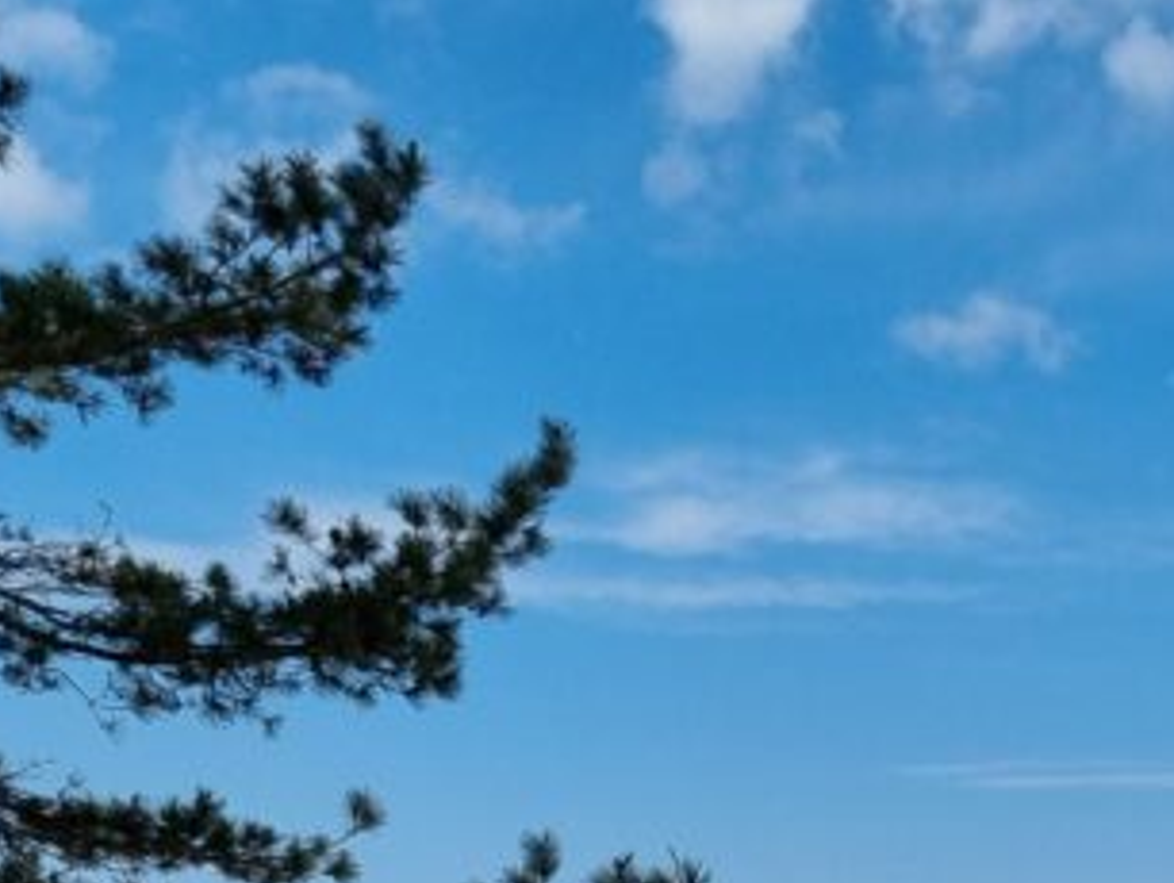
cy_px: 1344
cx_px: 1255
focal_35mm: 87
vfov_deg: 15.6
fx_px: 2953
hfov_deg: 21.5
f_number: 1.8
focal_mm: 5.4
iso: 50
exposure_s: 1/5000
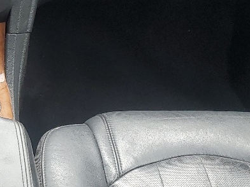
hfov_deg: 17.2
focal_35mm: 106
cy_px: 107
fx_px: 766
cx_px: -92
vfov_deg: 14.0
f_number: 1.5
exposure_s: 1/227
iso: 50
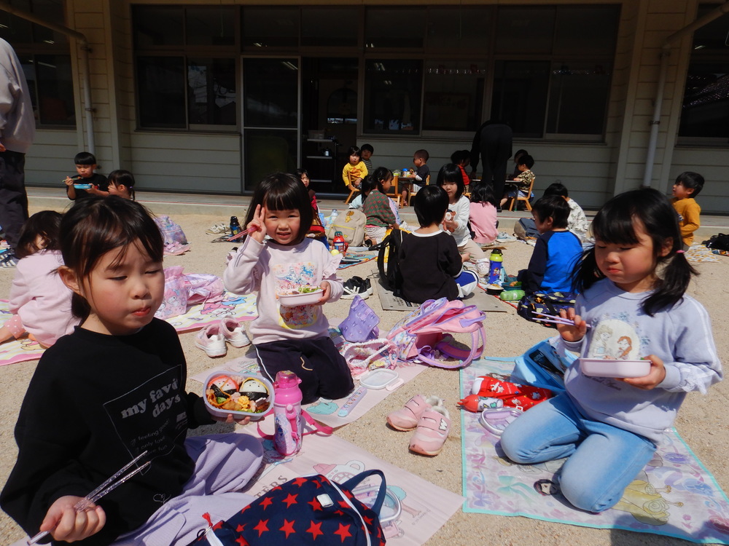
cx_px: 364
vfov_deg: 56.8
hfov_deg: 71.6
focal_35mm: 24
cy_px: 273
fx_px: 505
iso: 125
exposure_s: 1/640
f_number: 8.2
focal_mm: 4.3
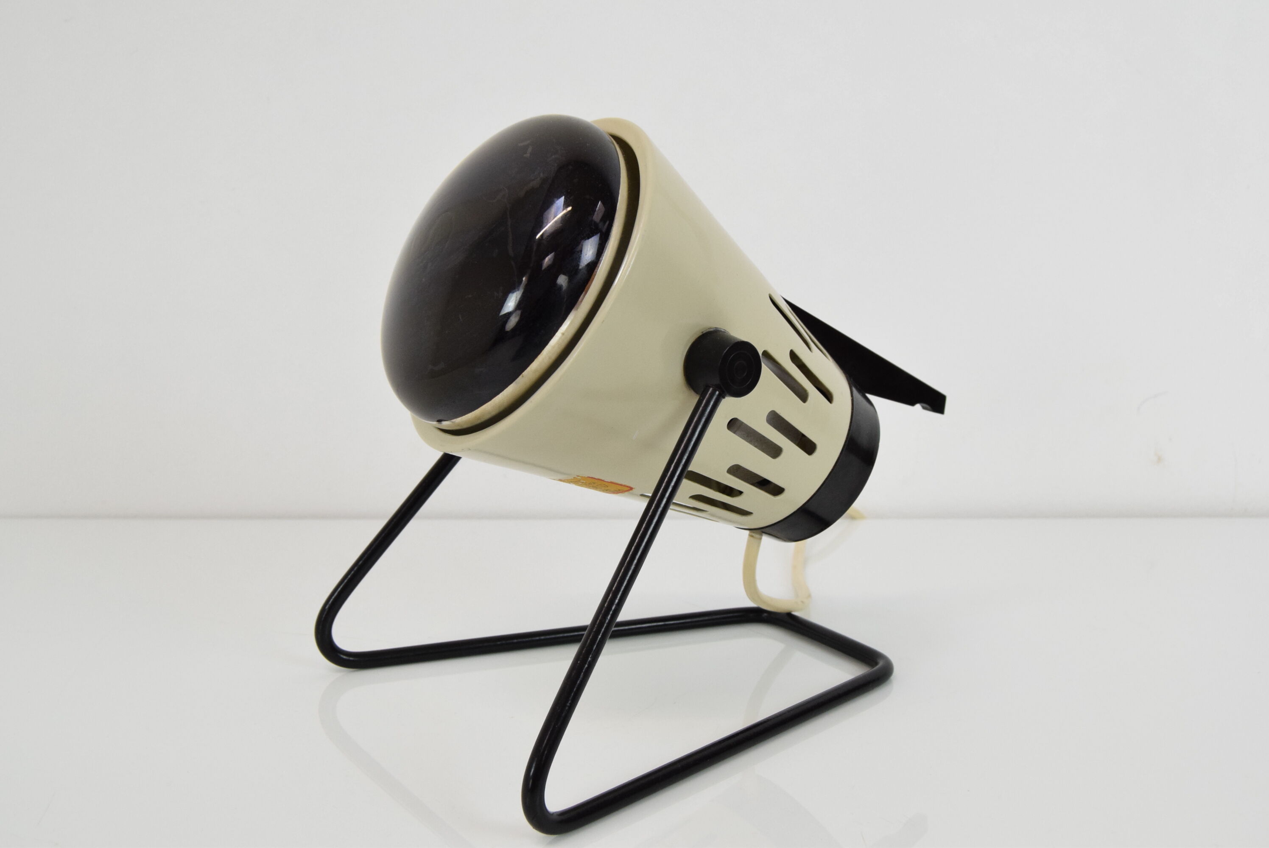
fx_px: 1482
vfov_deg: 31.9
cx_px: 634
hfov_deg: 46.4
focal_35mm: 42
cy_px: 424
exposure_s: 1/250
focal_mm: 28
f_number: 8
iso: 1600
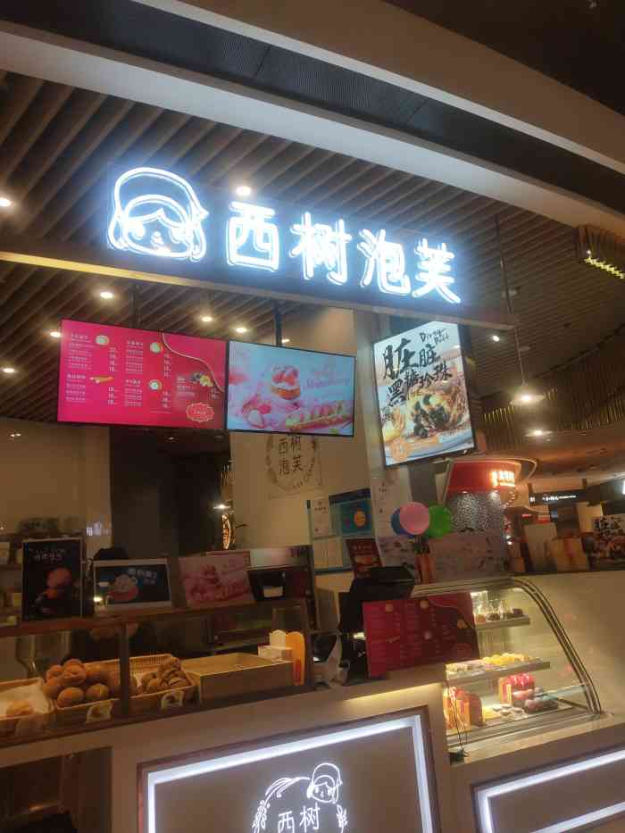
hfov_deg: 46.8
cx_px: 312
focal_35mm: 30
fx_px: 722
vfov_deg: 60.0
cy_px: 416
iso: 113
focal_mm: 3.95
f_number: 1.8
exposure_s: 1/100
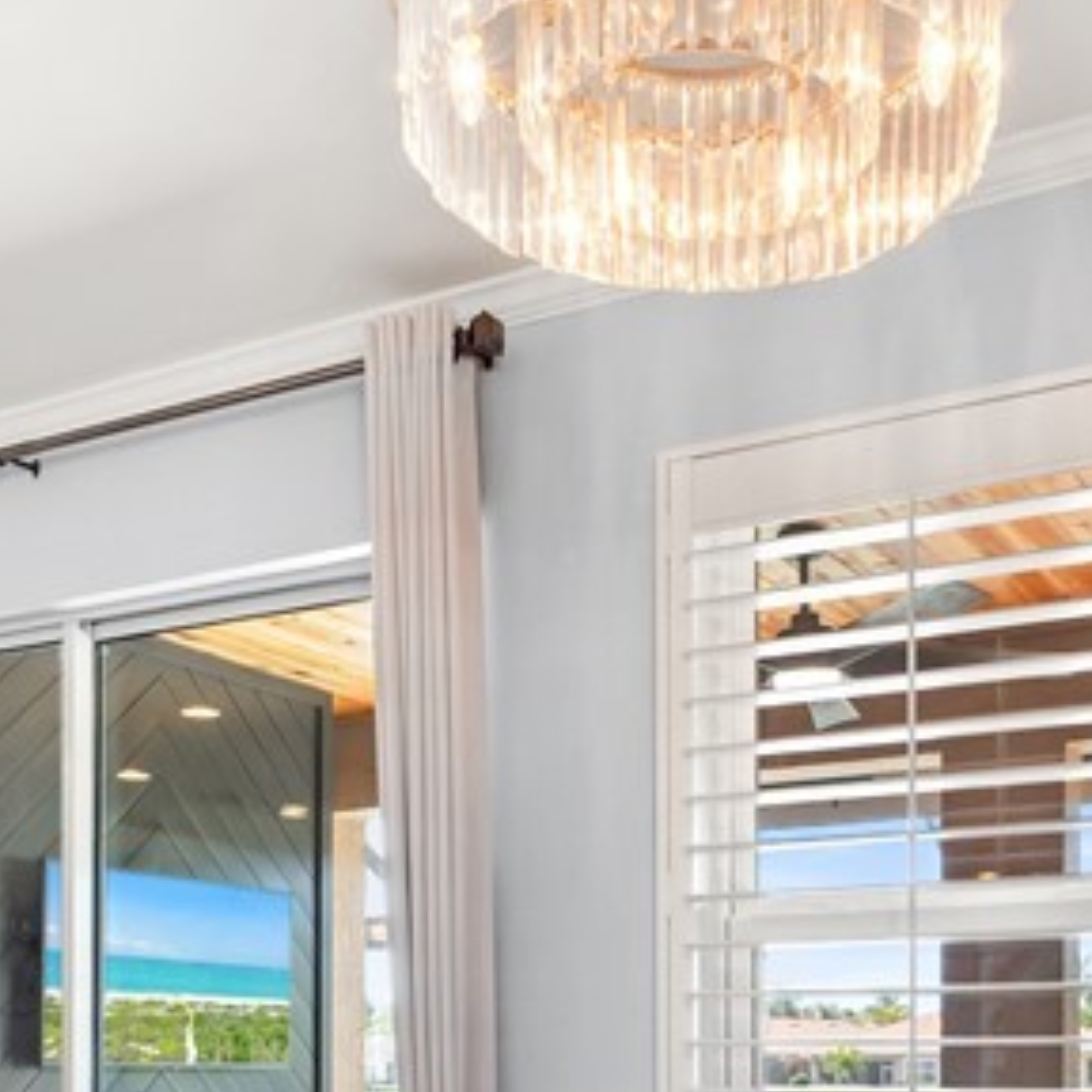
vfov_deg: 35.2
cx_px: 690
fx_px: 1570
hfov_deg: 38.1
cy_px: 1062
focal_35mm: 44
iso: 200
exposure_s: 1/10
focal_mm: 7
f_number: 7.1
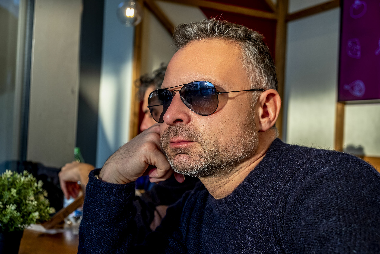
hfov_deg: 43.6
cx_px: 190
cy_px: 127
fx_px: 475
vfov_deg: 29.9
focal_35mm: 45
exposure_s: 1/140
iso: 400
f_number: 4.5
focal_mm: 30.2
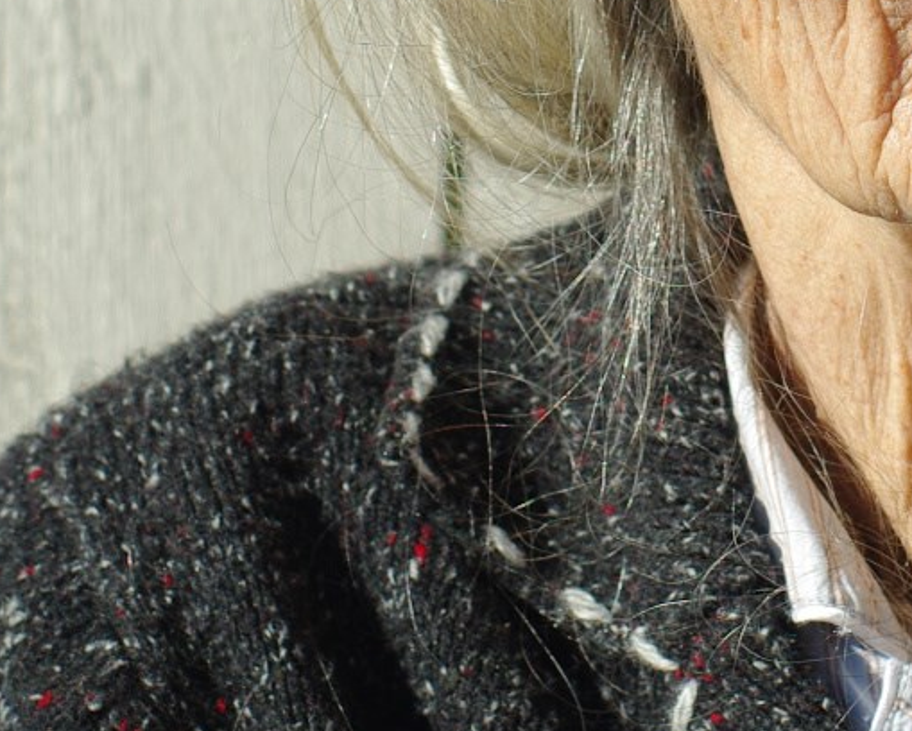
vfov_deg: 6.2
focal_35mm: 249
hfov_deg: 7.7
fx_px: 6726
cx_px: 833
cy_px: -151
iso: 100
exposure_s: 1/500
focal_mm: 50
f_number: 4.5
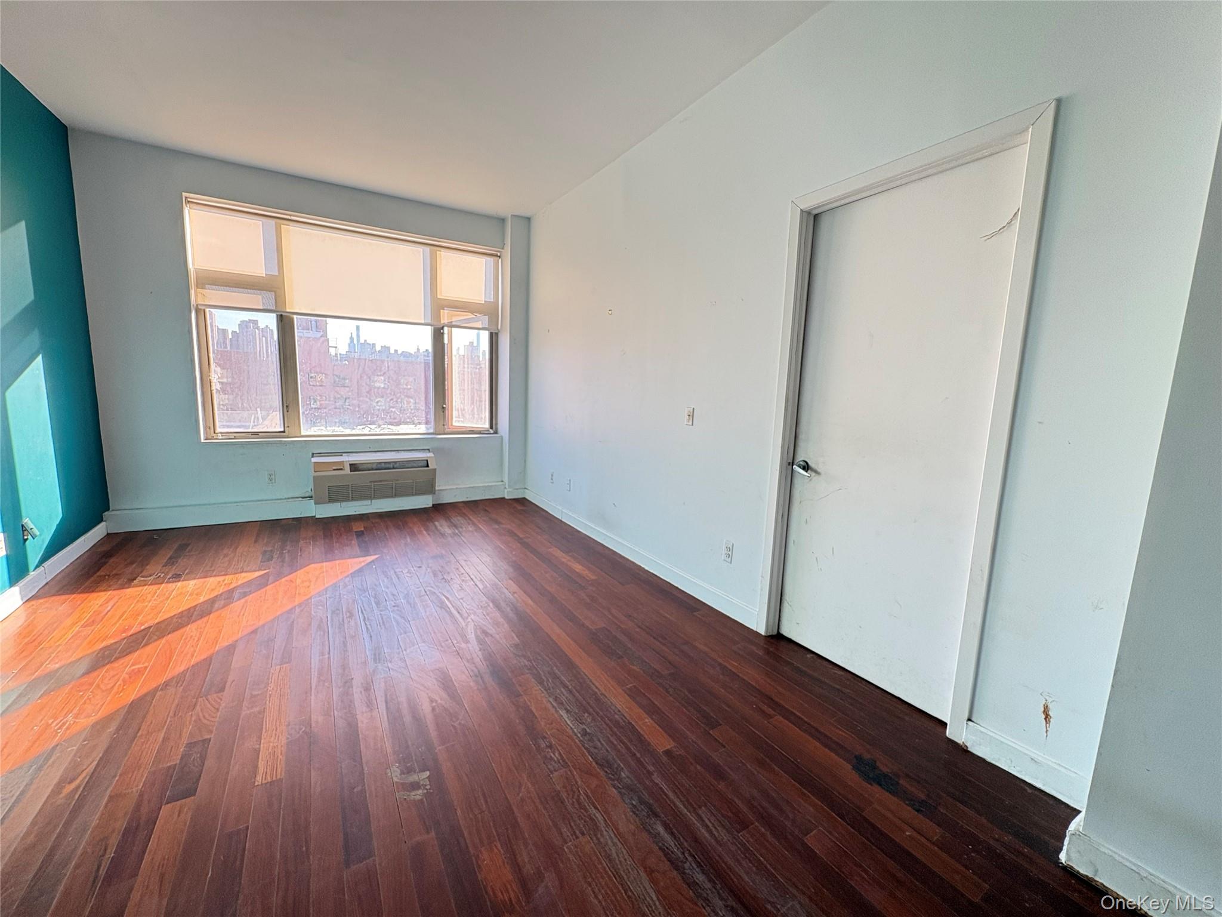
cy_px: 458
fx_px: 494
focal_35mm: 14
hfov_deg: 102.1
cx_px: 611
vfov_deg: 85.7
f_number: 2.2
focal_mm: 2.22
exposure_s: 1/99
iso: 125
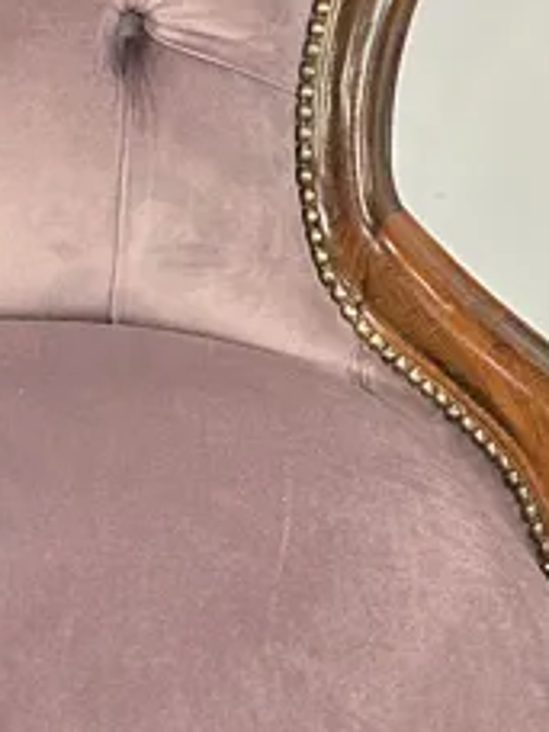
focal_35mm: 108
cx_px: 67
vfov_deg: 18.2
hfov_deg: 13.6
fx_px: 2284
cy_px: 356
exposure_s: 1/50
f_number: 1.78
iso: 250
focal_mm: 6.86
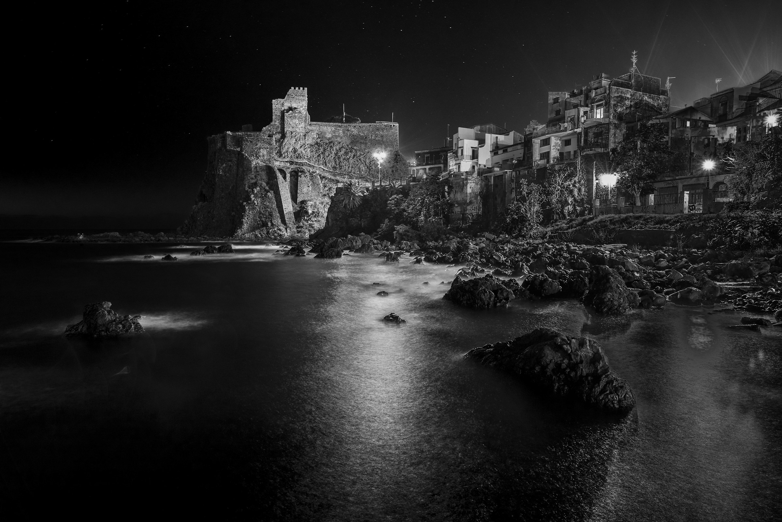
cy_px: 261
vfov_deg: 62.0
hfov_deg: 84.0
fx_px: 435
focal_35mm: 20
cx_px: 391
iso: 200
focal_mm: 20
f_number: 6.3
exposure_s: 30
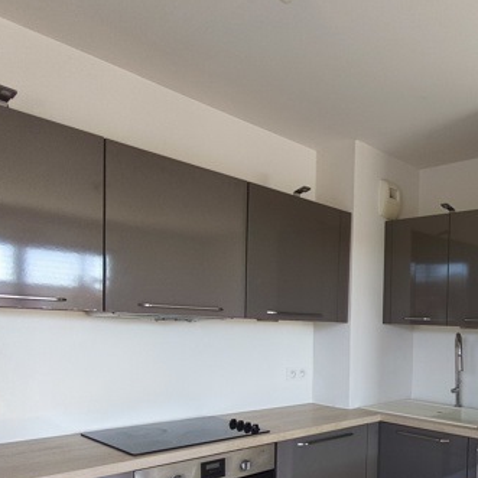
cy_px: 351
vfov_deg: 49.3
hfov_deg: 44.9
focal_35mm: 32
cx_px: 455
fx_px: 500
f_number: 2.2
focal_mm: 1.91
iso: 100
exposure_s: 1/50
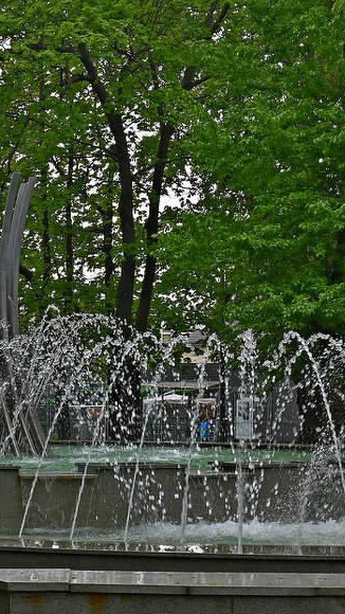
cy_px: 472
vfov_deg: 24.1
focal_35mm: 87
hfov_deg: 12.8
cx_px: -237
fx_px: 1420
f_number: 6.3
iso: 100
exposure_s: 1/160
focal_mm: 23
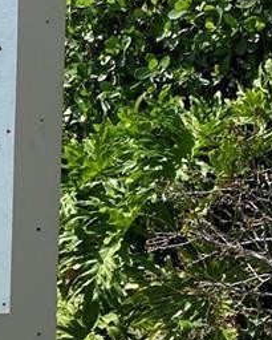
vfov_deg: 16.0
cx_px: -271
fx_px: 1197
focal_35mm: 119
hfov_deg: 11.6
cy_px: 304
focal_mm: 4.25
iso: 32
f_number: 1.8
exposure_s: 1/1838
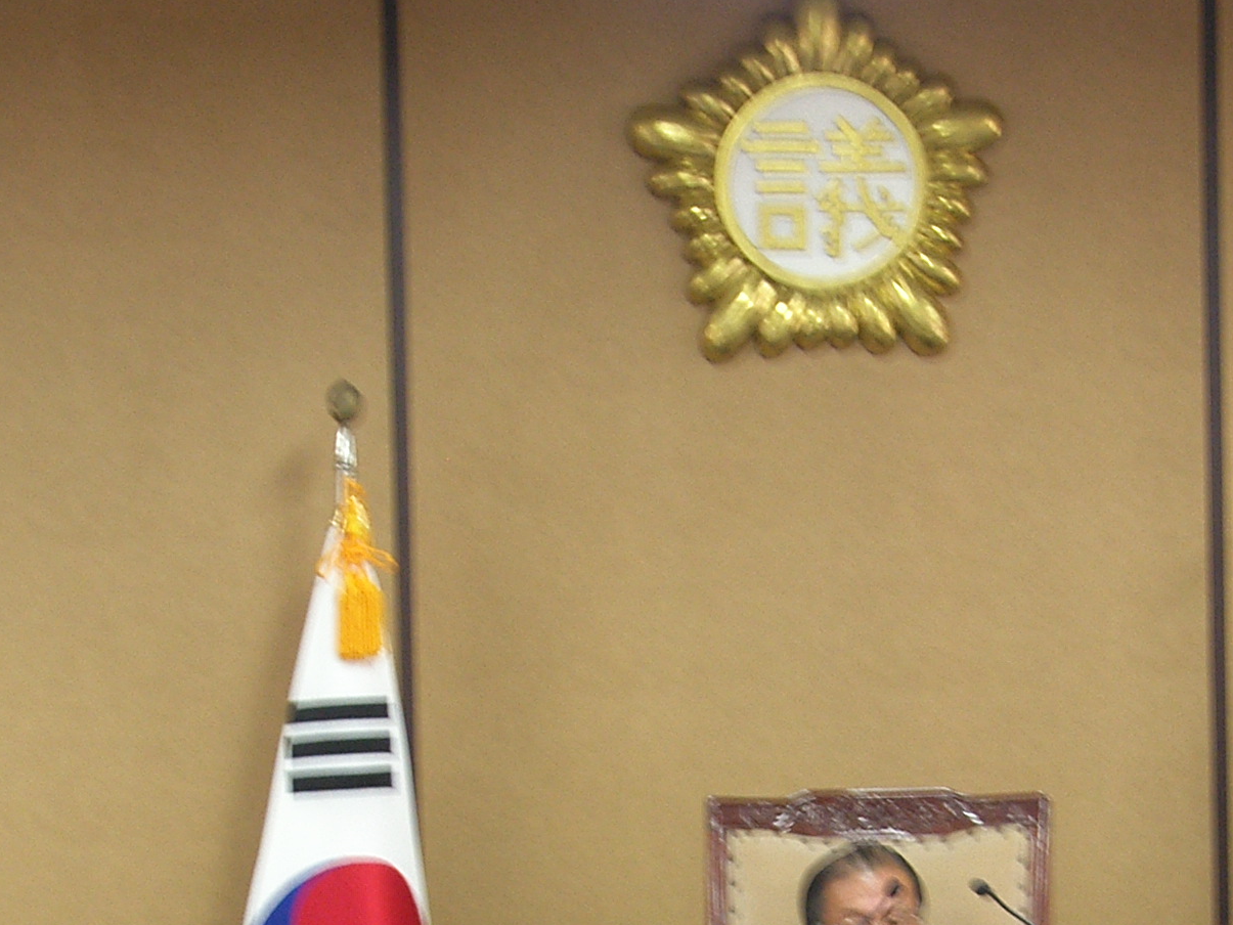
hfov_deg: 11.2
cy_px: 1150
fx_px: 6270
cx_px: 808
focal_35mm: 176
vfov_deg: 8.3
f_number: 2.8
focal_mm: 16.7
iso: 100
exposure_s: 1/10
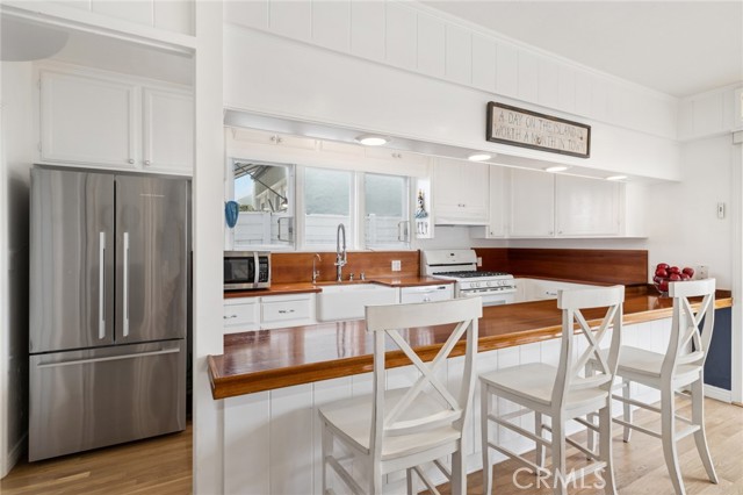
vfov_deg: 70.4
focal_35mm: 17
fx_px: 351
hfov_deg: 93.3
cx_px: 372
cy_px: 248
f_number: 9
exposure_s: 1/13
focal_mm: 17
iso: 200
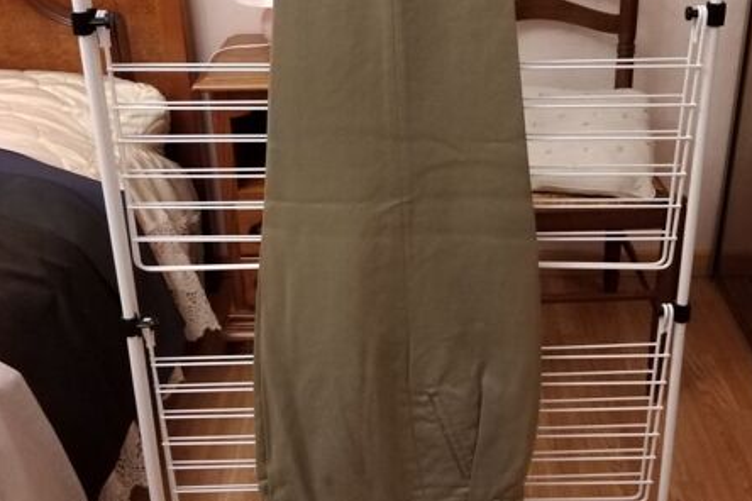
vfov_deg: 33.6
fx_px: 815
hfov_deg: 49.5
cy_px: 134
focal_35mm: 39
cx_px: 390
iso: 1252
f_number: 1.8
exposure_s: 1/20
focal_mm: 3.6
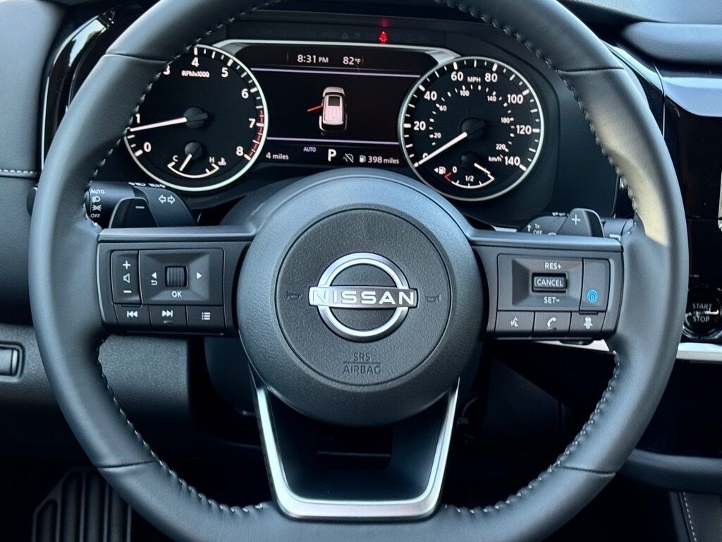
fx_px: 1001
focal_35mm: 48
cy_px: 271
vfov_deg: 30.3
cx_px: 361
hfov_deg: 39.7
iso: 100
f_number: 1.78
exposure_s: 1/75
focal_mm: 6.76
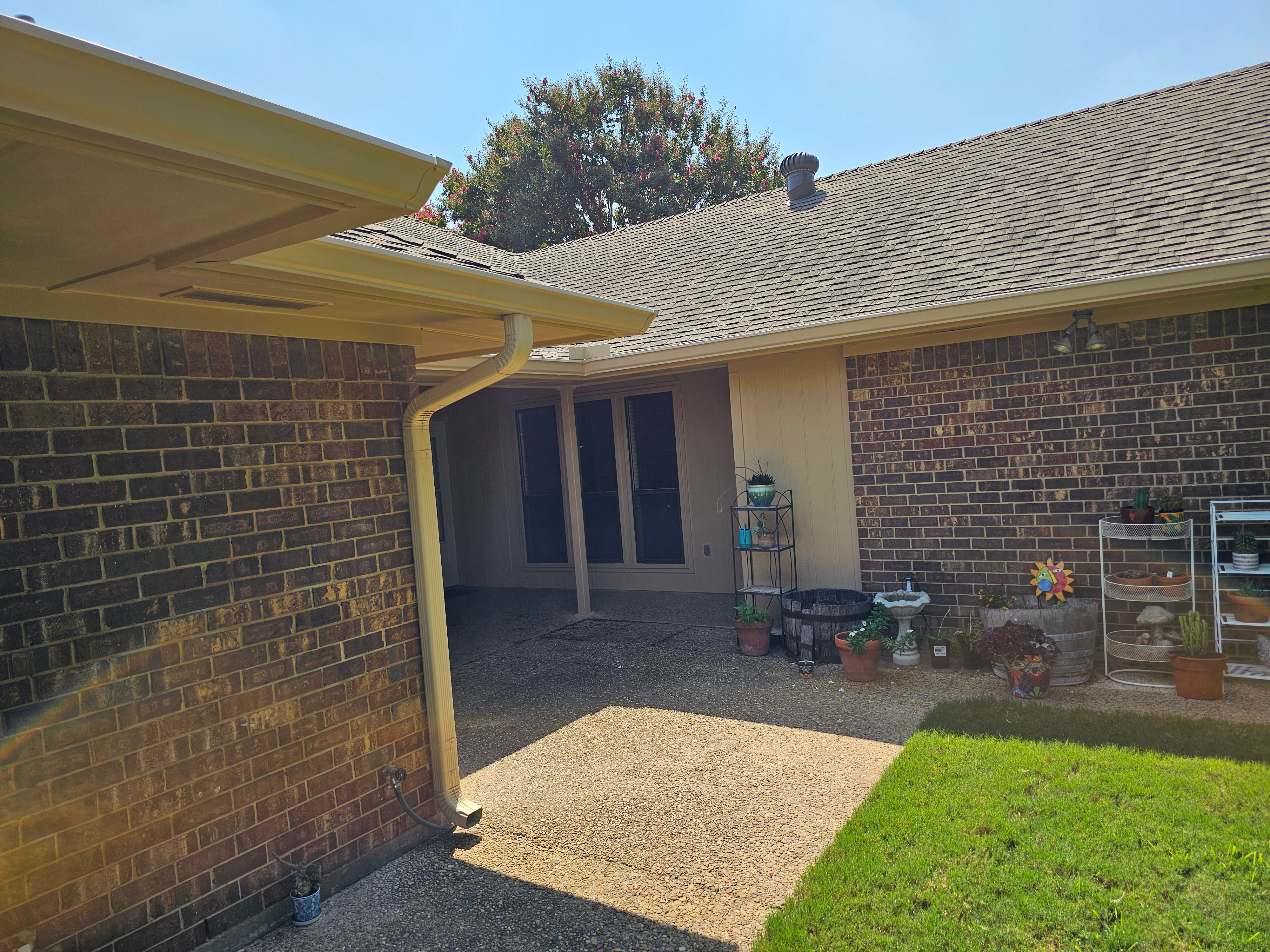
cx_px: 635
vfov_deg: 58.9
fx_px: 844
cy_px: 476
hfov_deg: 73.9
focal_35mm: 23
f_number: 1.7
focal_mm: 6.3
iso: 10
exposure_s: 1/474
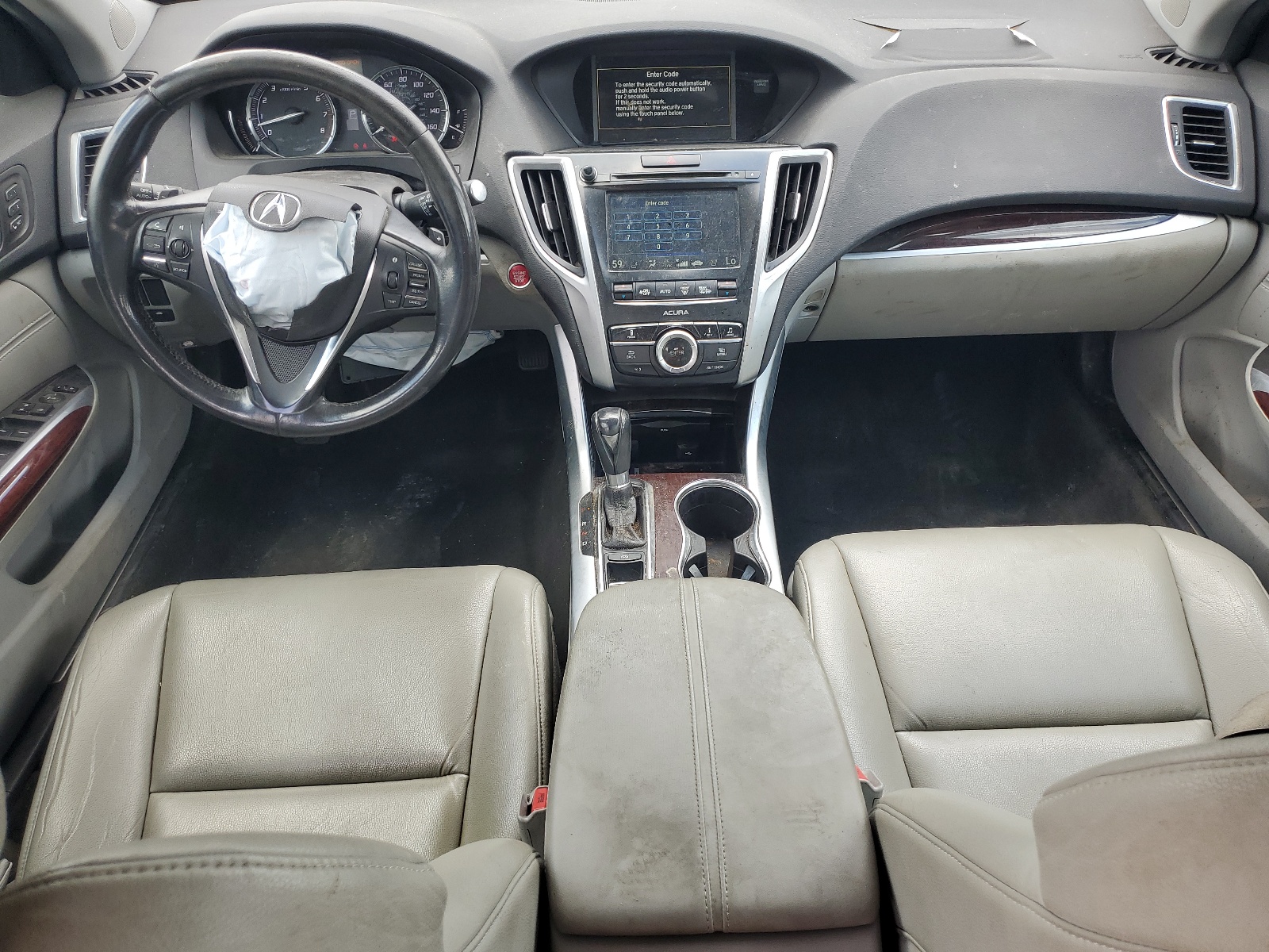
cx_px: 634
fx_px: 953
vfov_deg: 53.1
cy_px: 476
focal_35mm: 26
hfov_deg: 67.3
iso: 50
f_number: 1.5
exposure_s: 1/208
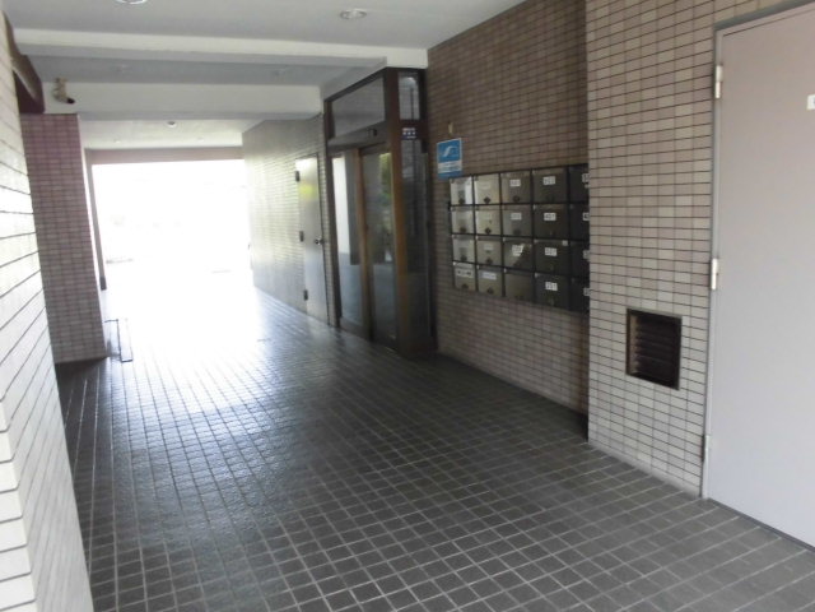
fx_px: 612
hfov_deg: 67.3
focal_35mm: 26
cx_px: 408
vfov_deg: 53.1
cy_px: 306
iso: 400
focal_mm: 4.6
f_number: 3.5
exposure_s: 1/60
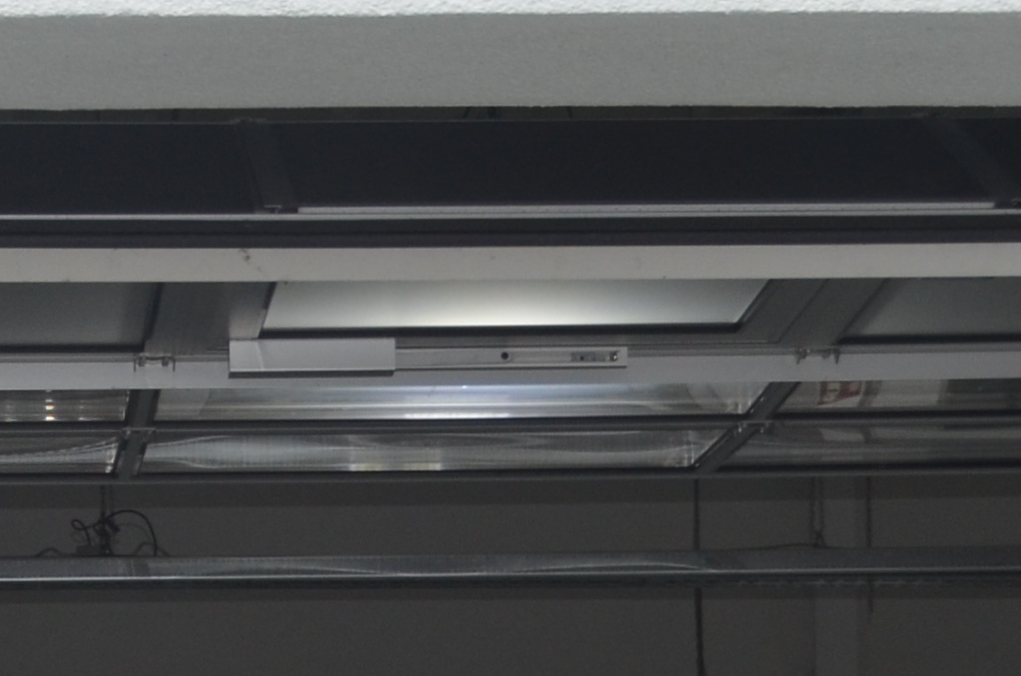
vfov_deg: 7.1
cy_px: 1359
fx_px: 5236
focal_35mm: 185
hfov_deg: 11.0
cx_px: -45
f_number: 4.2
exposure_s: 1/125
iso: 250
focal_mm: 26
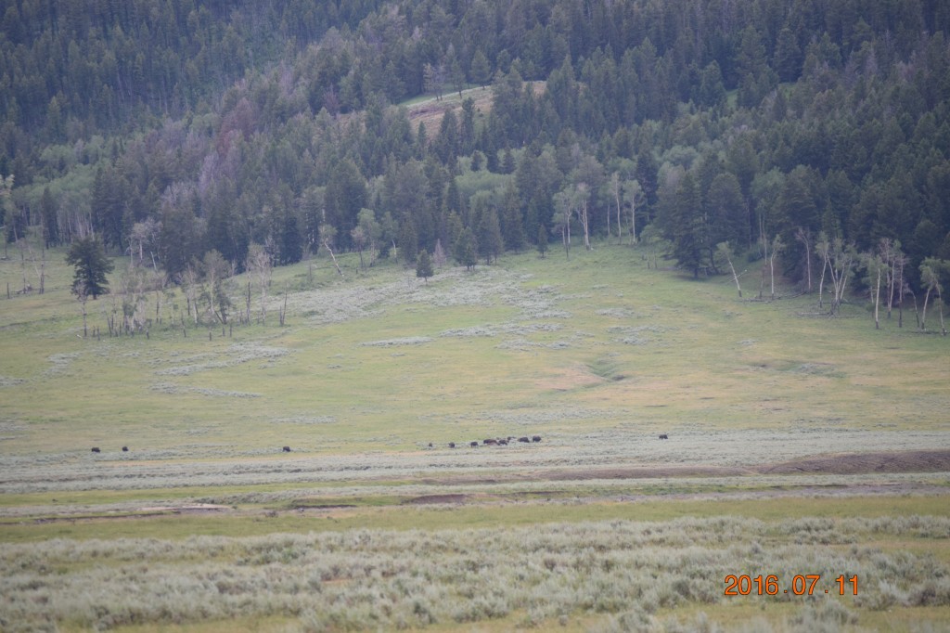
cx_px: 475
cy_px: 316
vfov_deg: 4.6
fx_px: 7914
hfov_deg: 6.9
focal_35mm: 300
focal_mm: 200
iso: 800
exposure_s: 1/800
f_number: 5.6
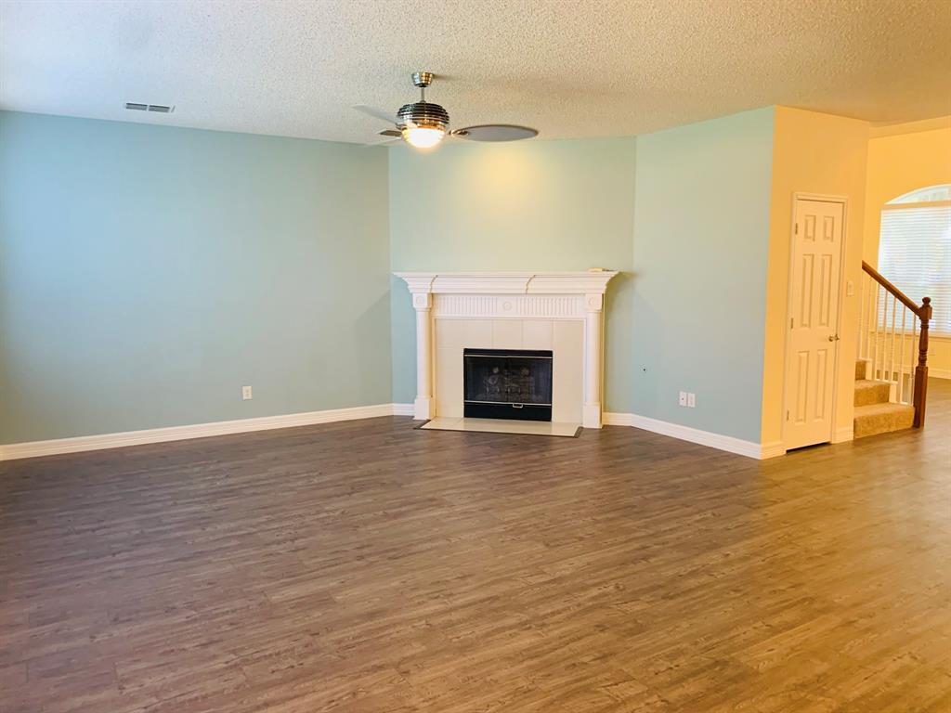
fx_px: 714
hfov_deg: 67.3
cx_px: 476
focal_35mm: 26
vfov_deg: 53.1
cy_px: 356
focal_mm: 4.25
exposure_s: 1/60
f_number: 1.8
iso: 160
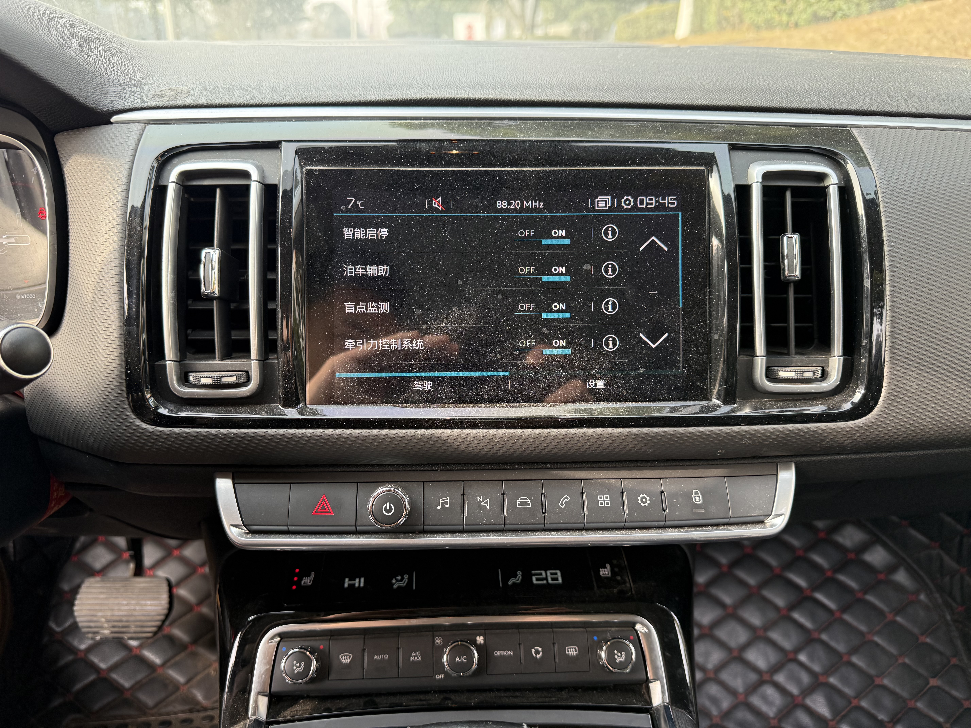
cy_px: 364
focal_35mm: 24
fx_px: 673
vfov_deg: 56.8
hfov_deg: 71.6
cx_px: 486
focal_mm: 6.76
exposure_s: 1/132
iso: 200
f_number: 1.78
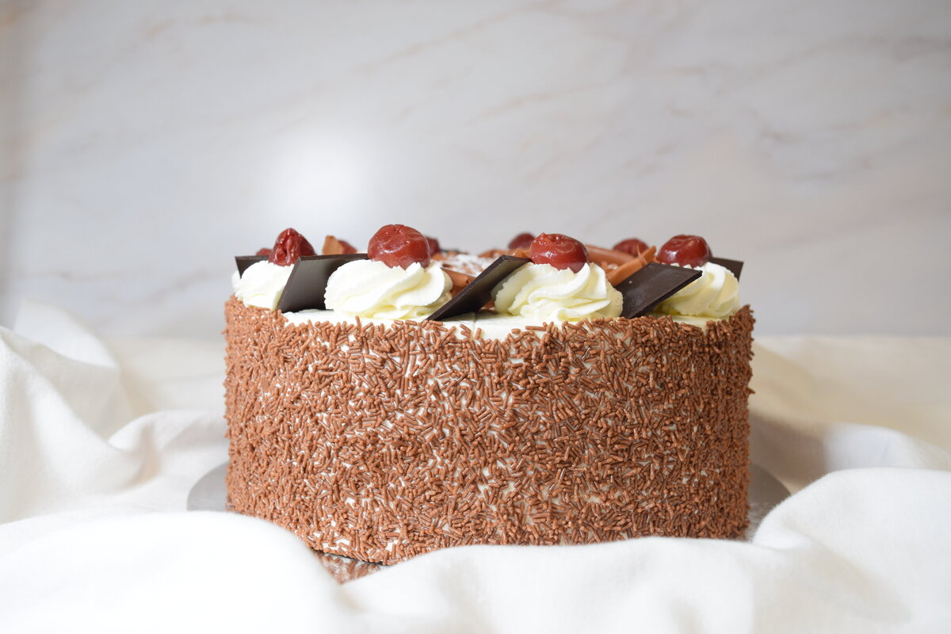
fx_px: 872
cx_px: 476
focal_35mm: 33
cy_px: 317
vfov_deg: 40.0
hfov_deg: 57.2
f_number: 5.6
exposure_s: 1/125
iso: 400
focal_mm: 22
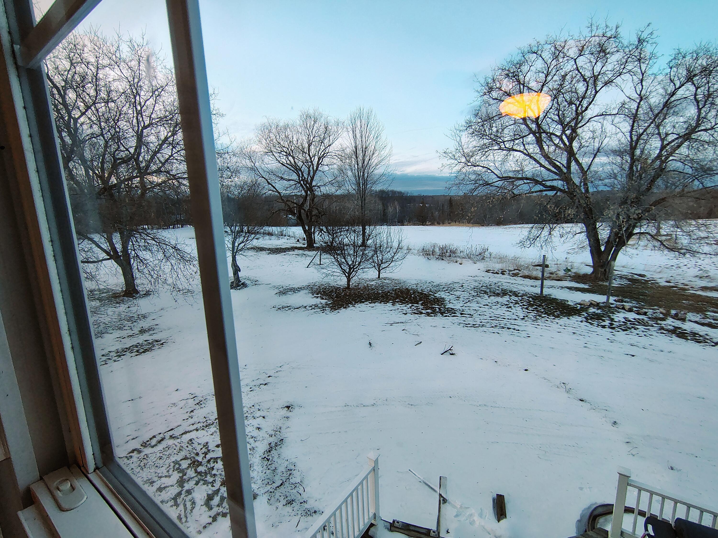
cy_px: 269
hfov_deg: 94.5
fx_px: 332
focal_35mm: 16
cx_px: 359
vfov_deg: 78.1
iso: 395
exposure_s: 1/30
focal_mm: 2.13
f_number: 2.2
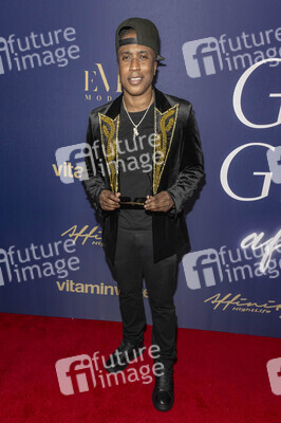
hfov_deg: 53.1
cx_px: 140
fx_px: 281
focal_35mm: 24
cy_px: 212
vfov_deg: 73.8
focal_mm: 24
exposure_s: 1/200
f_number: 5
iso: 800
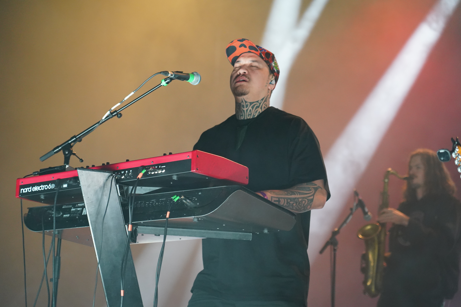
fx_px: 1344
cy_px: 154
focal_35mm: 105
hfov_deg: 19.5
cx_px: 230
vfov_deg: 13.0
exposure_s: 1/160
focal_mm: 105
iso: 6400
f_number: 4
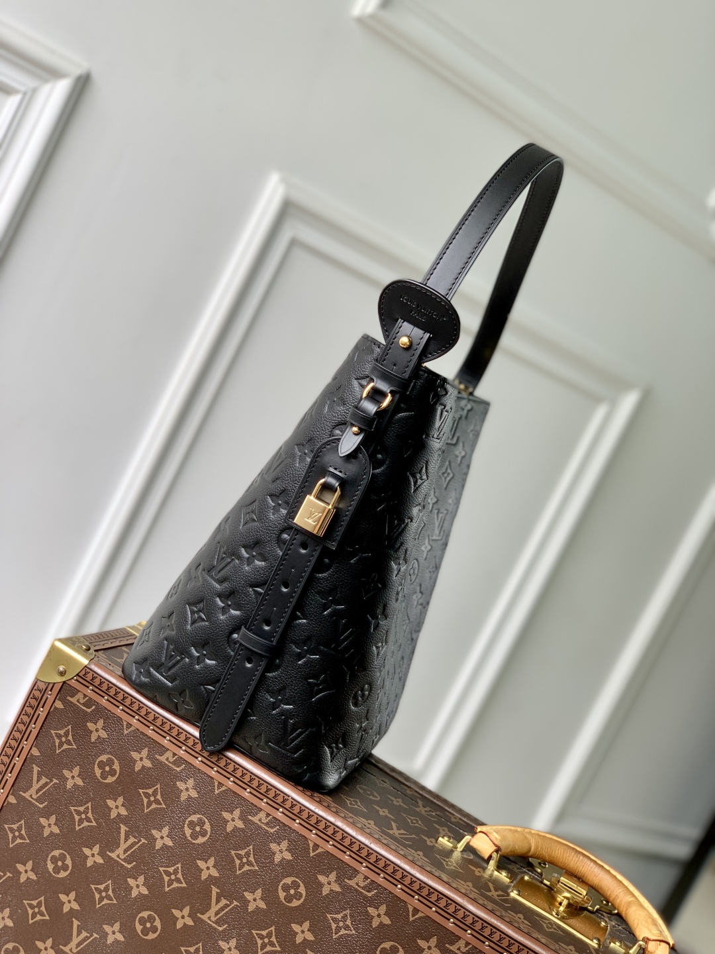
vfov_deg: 36.8
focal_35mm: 52
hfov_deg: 28.0
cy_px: 477
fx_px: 1432
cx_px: 358
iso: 16
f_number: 2.4
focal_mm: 6
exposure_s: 1/130
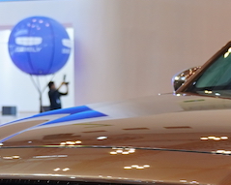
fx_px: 1155
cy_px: 173
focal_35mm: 169
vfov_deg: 9.1
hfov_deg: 11.0
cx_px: 357
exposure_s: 1/100
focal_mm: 28
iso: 320
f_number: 2.8
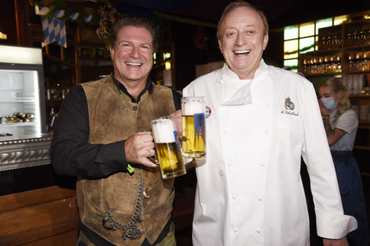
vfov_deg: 41.1
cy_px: 123
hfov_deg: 58.8
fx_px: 329
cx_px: 185
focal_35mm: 32
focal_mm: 32
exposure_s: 1/60
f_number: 5
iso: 500
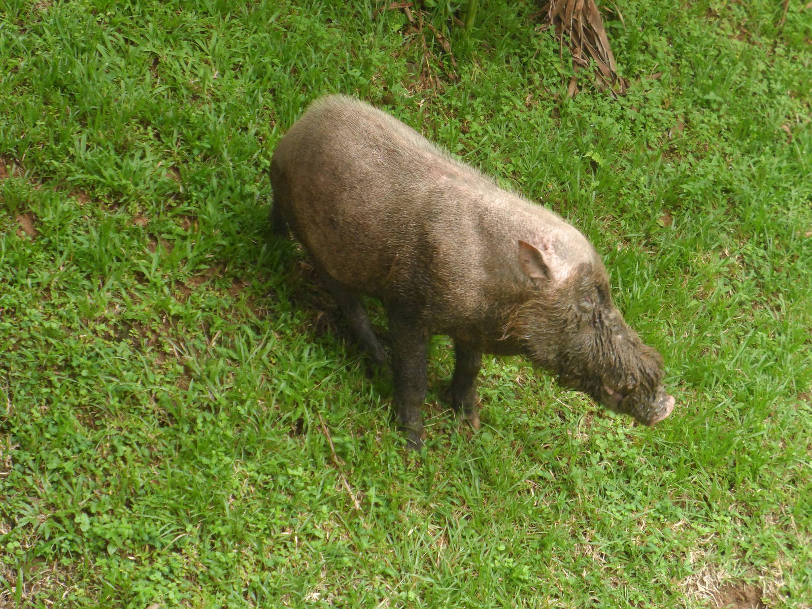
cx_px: 406
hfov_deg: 26.7
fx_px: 1712
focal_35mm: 73
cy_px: 304
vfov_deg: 20.2
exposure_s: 1/60
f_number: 4.3
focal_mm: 11.9
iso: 240
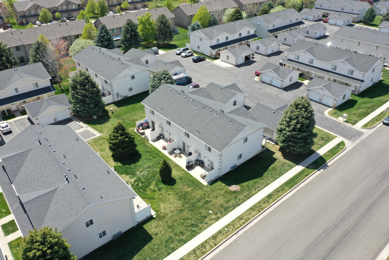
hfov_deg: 65.5
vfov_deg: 46.4
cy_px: 130
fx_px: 303
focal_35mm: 28
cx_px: 194
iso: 100
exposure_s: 1/240
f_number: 5.6
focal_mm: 10.26
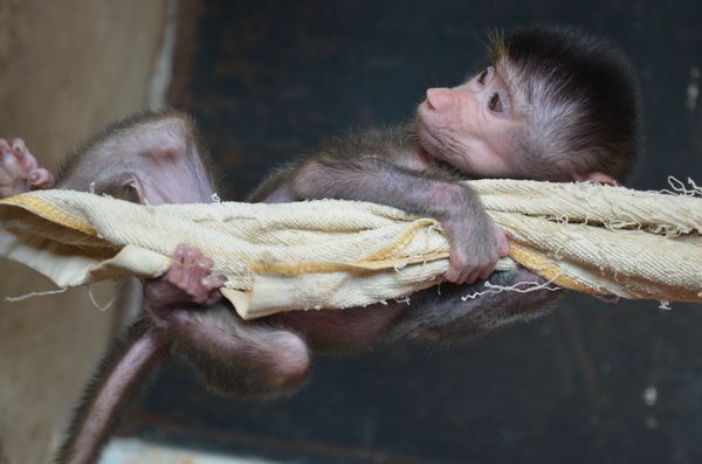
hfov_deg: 27.1
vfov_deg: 18.1
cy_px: 232
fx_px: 1459
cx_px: 351
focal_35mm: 75
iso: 720
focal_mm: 50
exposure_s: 1/60
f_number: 5
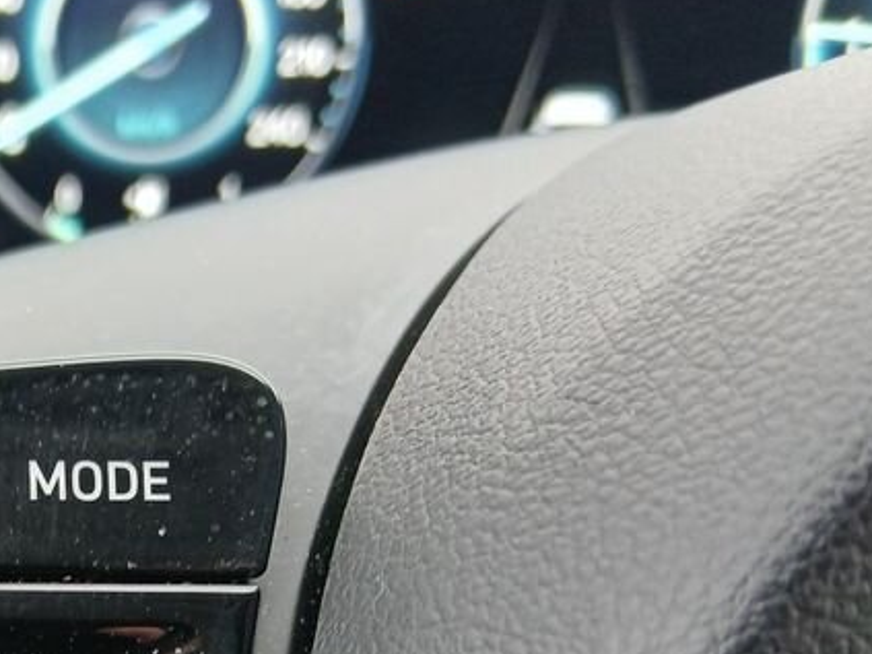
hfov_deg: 28.5
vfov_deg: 21.9
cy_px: 734
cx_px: -39
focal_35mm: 63
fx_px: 1587
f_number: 1.8
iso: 250
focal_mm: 3.98
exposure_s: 1/50
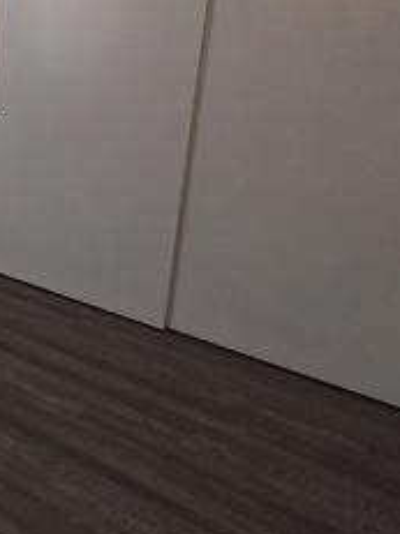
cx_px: -268
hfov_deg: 24.5
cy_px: 104
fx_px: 555
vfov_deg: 48.4
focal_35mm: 36
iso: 80
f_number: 2.2
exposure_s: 1/60
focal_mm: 2.2
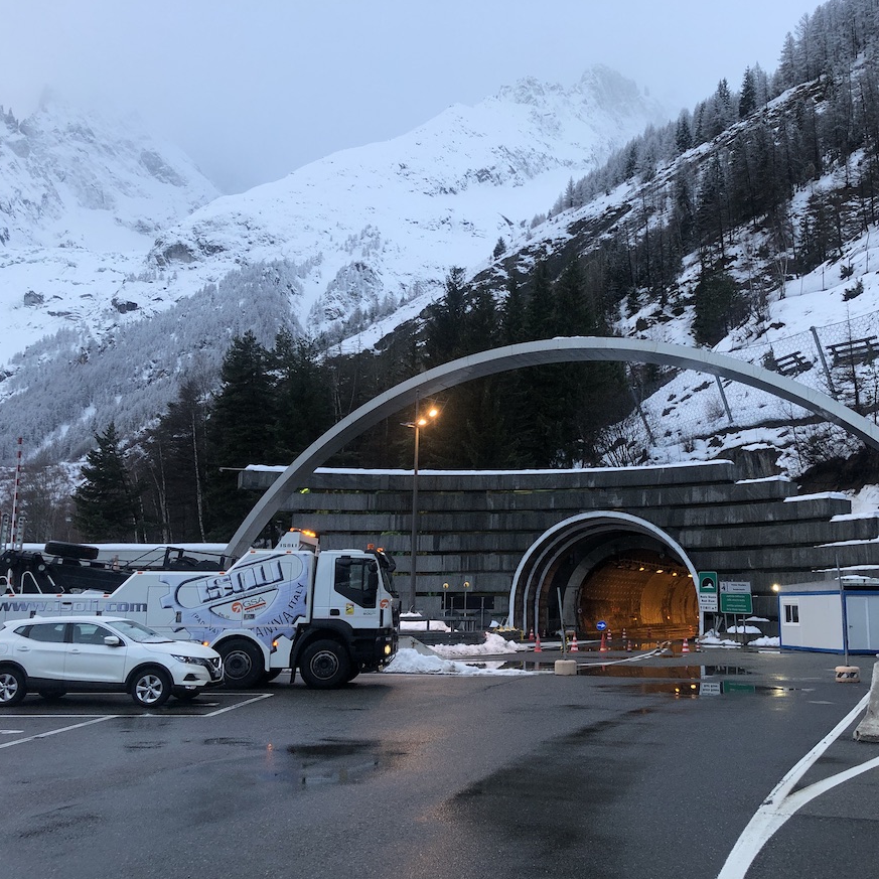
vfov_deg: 48.4
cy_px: 449
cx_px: 533
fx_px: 977
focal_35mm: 34
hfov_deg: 48.1
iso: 25
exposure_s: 1/100
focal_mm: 3.99
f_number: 1.8
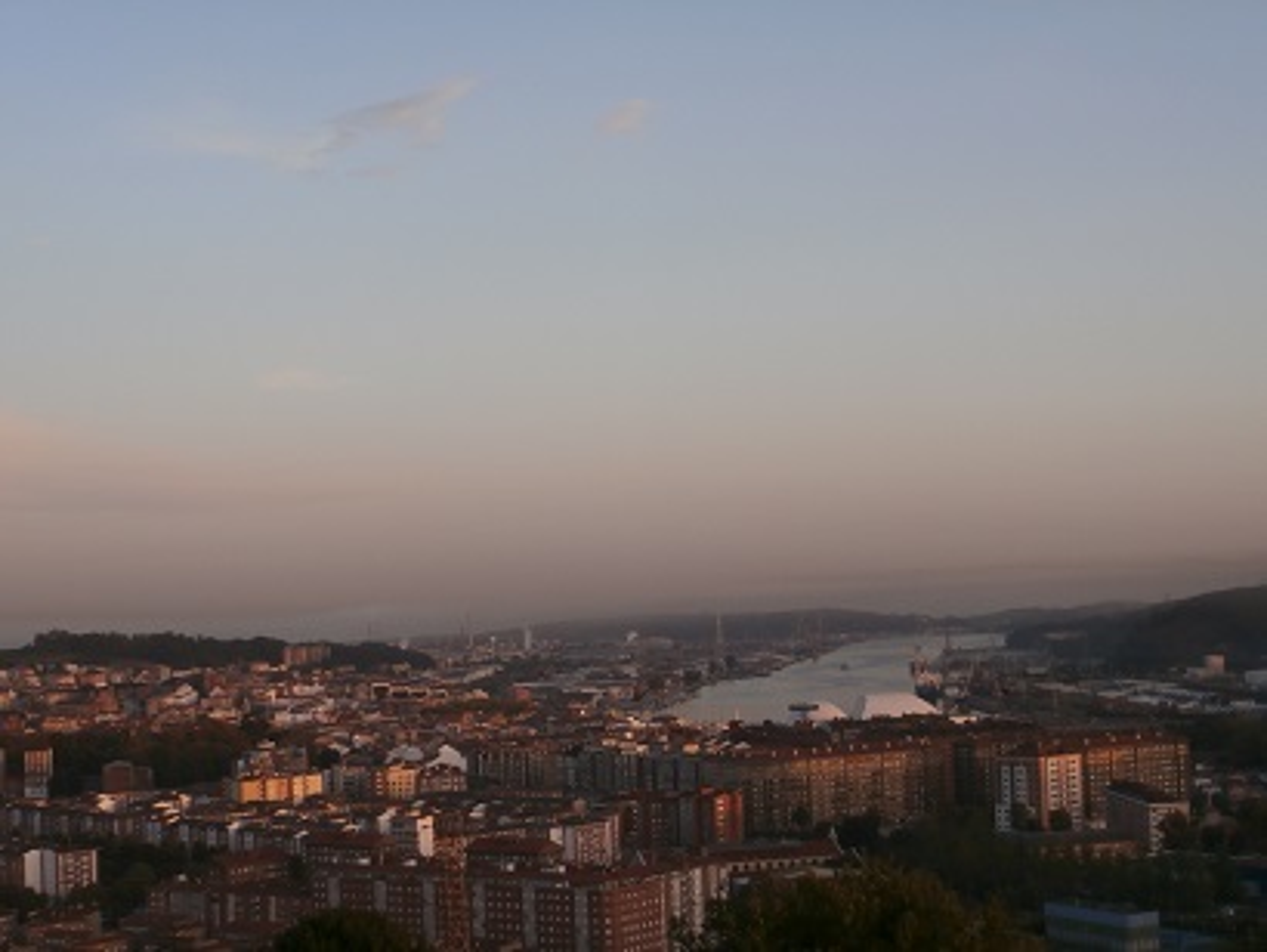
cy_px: 476
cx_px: 634
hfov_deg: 28.5
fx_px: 2490
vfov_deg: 21.6
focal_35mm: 68
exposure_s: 1/160
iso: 100
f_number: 4.7
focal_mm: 12.1
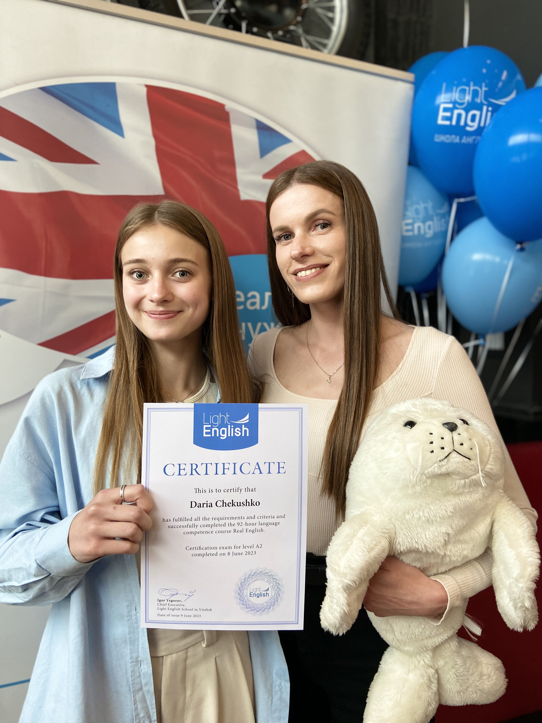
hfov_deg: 53.1
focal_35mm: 26
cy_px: 362
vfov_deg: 67.3
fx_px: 543
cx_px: 271
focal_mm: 4.25
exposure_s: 1/50
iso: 125
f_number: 1.8
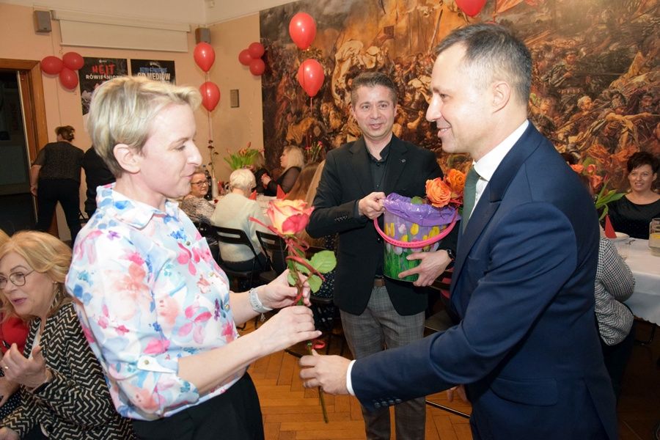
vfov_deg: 41.7
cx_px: 330
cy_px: 220
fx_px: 577
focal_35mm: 32
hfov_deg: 59.5
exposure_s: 1/60
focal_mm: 21
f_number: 3.8
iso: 3200
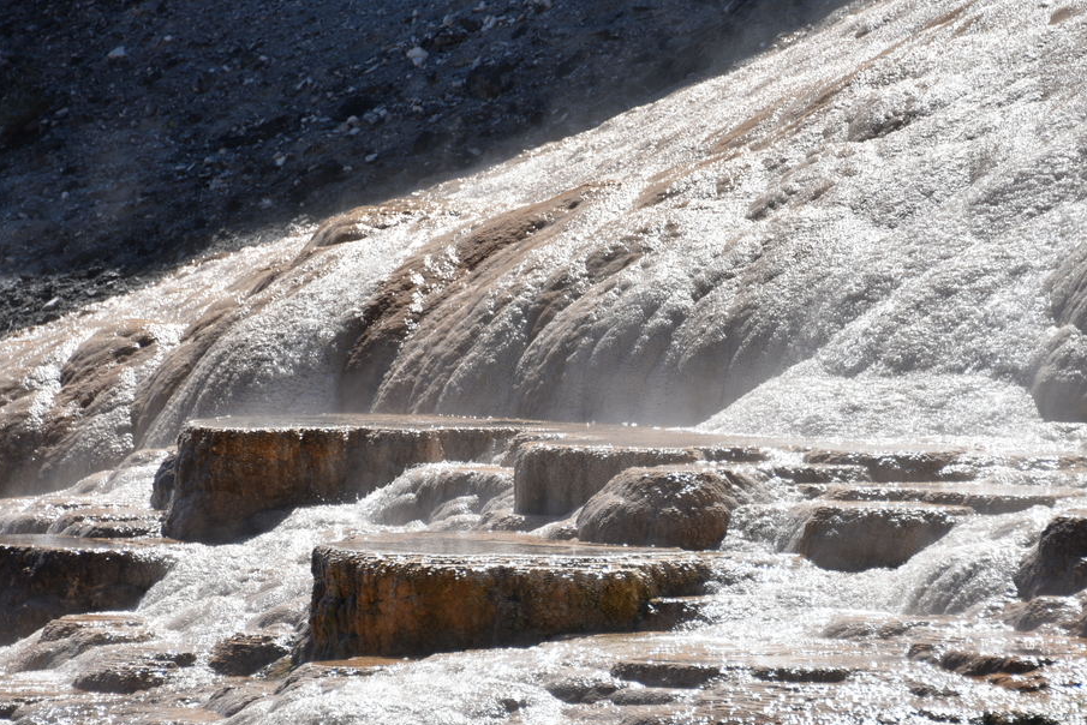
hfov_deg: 6.9
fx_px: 8970
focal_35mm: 297
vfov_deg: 4.6
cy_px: 465
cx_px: 608
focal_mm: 210
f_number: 7.1
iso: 100
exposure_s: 1/500
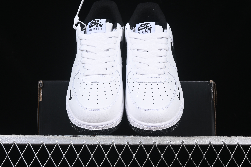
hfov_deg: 27.0
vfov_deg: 18.2
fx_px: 523
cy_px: 84
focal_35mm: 75
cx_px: 126
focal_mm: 50
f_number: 8
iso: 160
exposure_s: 1/80
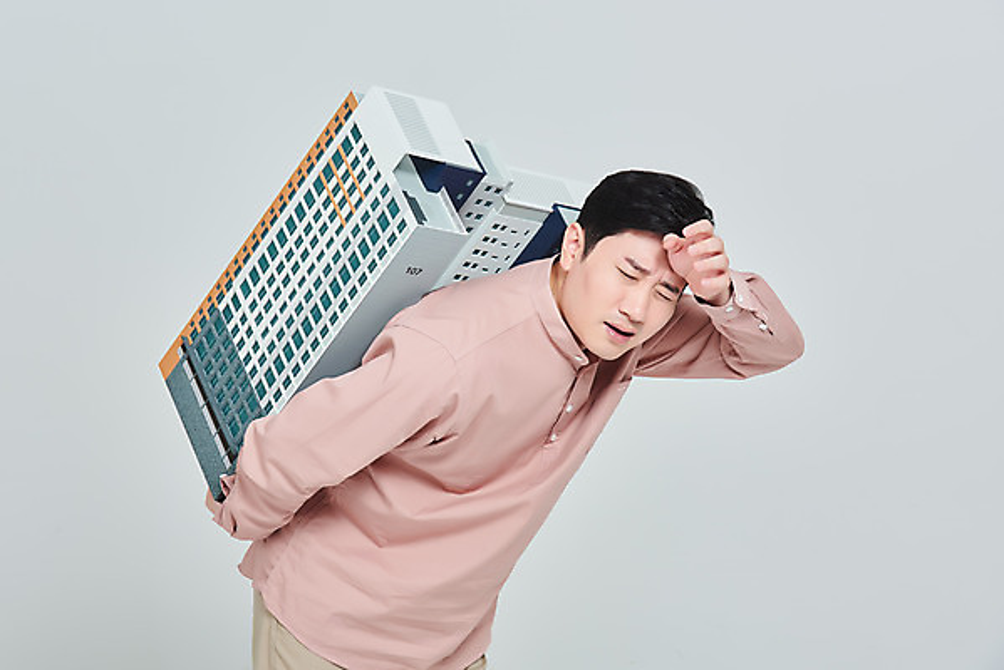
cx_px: 502
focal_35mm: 116
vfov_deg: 11.8
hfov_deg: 17.6
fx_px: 3237
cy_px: 335
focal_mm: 116
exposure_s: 1/125
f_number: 13
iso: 100
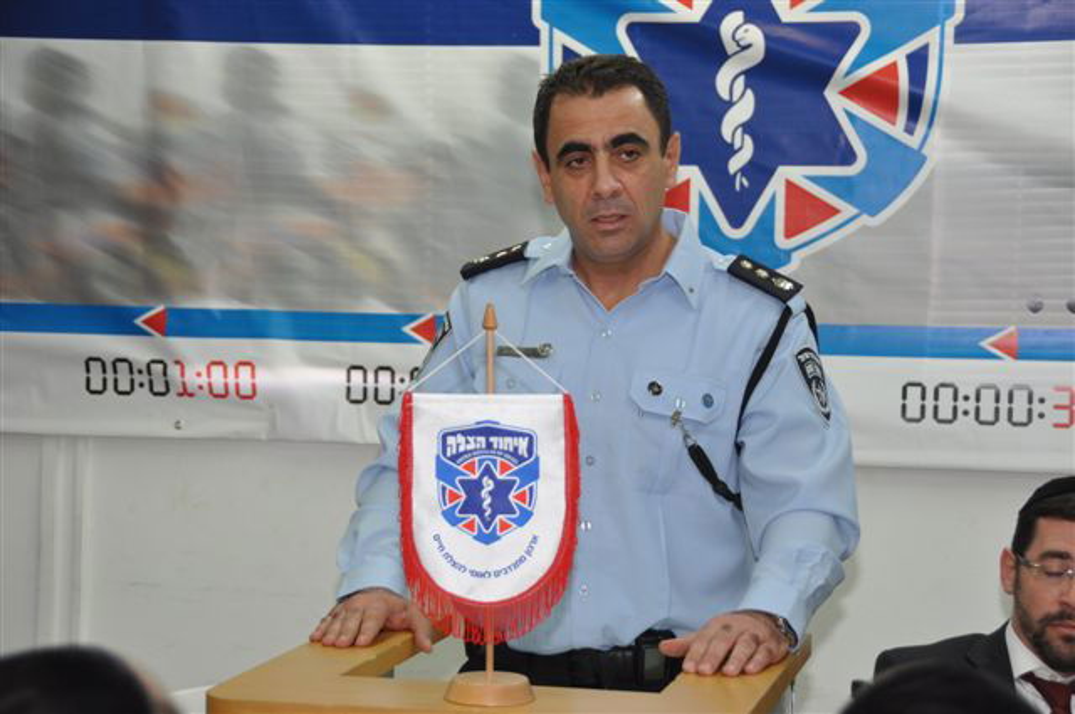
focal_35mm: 78
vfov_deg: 17.4
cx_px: 538
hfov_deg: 26.0
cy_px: 357
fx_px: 2326
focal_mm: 52
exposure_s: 1/80
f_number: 4.8
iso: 400
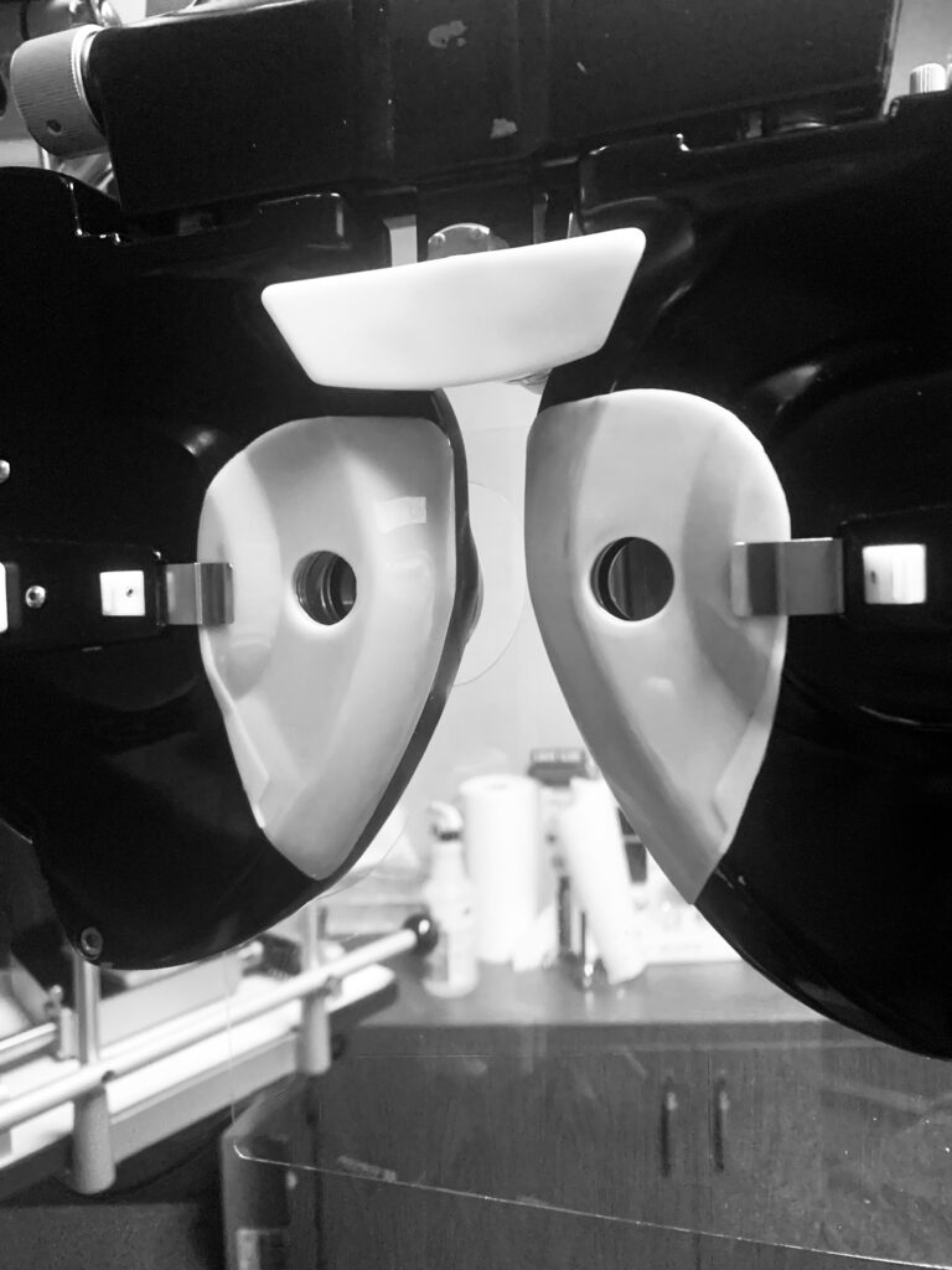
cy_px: 635
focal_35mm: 26
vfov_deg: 67.3
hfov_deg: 53.1
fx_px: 953
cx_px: 476
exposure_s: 1/60
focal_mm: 4.25
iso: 320
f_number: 1.8
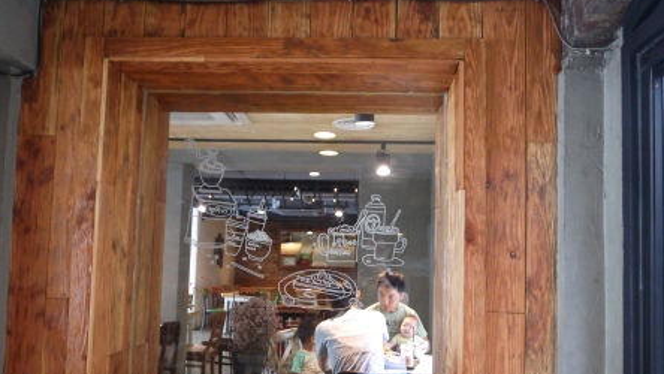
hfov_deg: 59.5
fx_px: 581
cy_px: 229
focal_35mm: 33
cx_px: 333
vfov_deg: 35.5
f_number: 3.9
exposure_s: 1/40
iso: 1600
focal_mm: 15
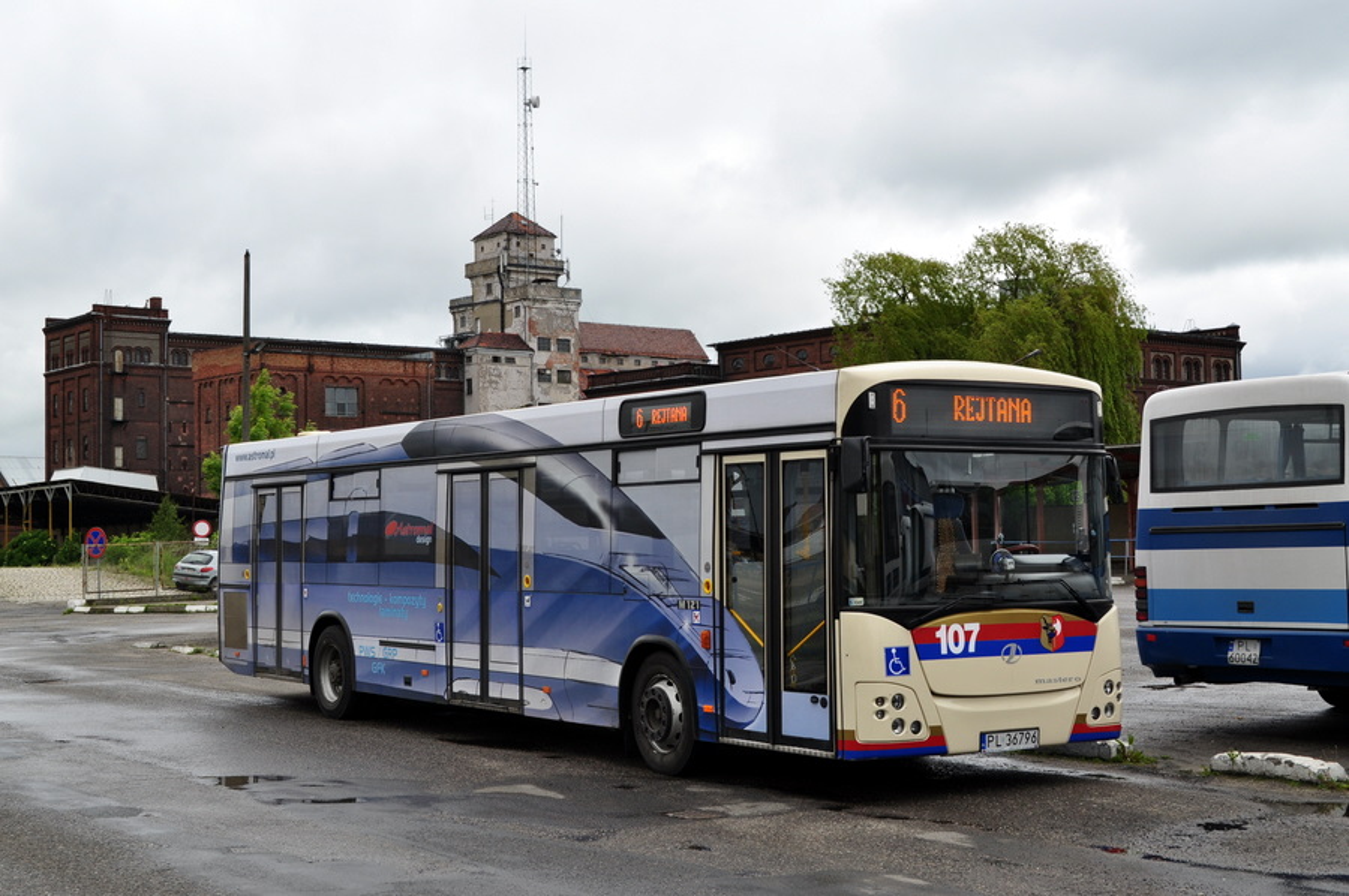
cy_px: 448
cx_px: 674
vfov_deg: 25.7
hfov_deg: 37.9
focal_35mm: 52
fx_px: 1965
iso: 200
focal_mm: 35
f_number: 10
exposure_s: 1/200
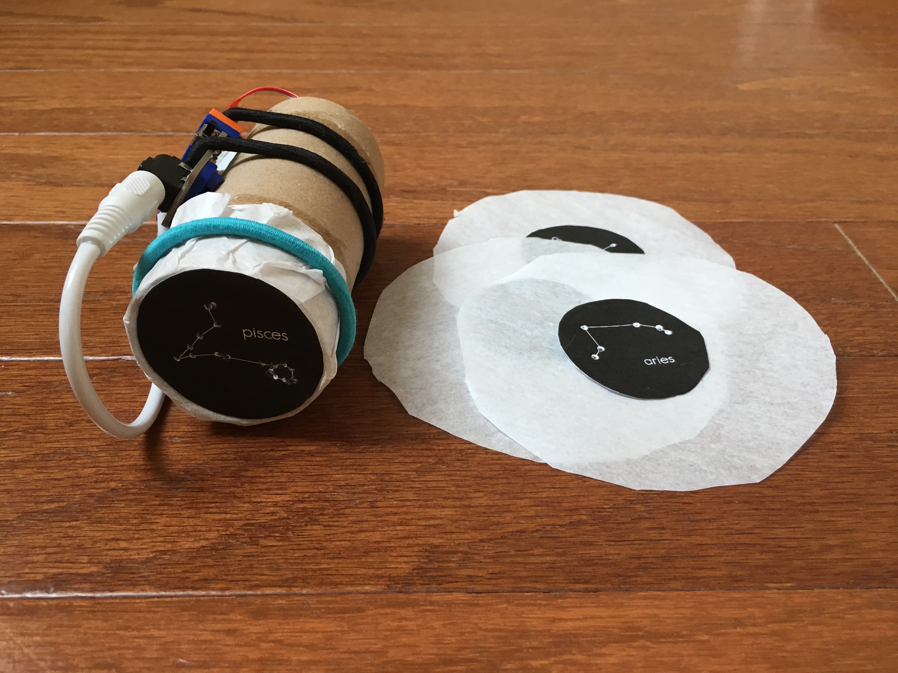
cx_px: 449
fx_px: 752
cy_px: 336
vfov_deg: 48.2
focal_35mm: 29
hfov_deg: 61.7
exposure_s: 1/30
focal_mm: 4.15
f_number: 2.2
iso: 40
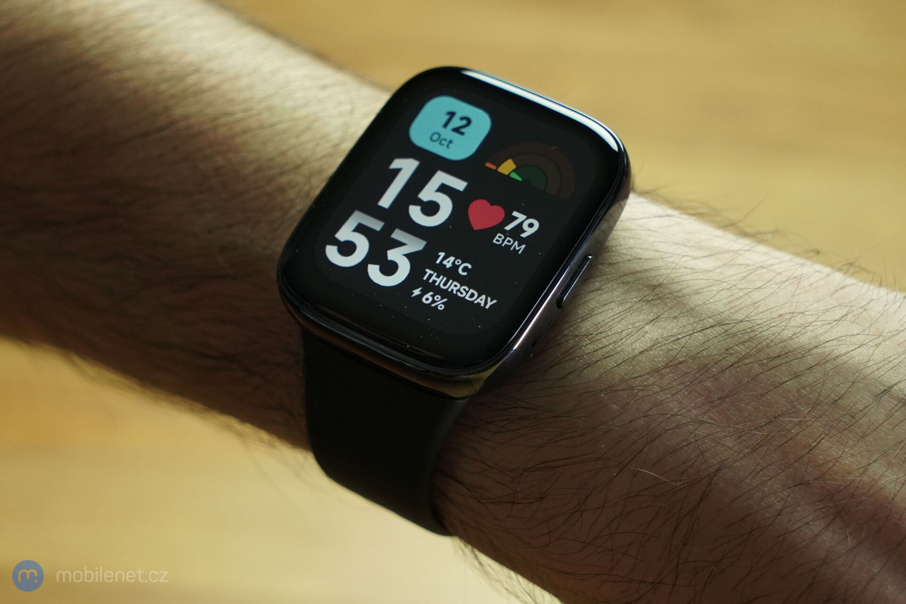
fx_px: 1762
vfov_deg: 19.5
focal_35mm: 70
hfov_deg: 28.8
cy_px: 302
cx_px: 453
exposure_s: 1/200
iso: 3200
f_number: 7.1
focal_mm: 70
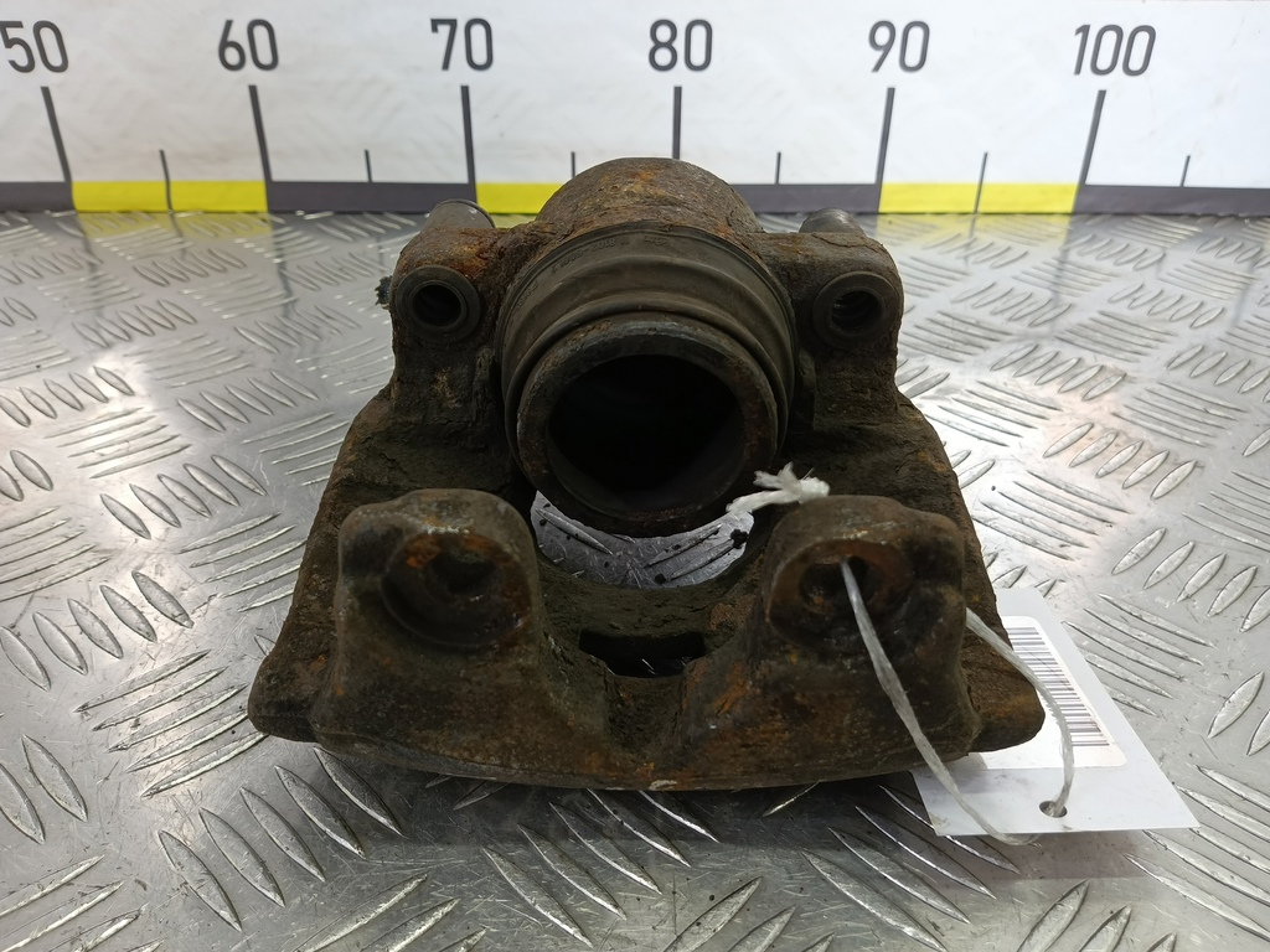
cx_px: 635
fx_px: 844
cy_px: 476
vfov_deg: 58.9
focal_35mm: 23
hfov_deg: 73.9
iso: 90
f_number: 1.6
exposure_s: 1/50
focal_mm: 4.11
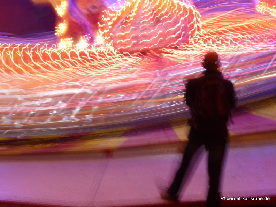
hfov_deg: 18.7
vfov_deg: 14.1
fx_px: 837
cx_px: 138
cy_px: 104
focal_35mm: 105
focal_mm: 10.8
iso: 100
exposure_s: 1/2
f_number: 6.3
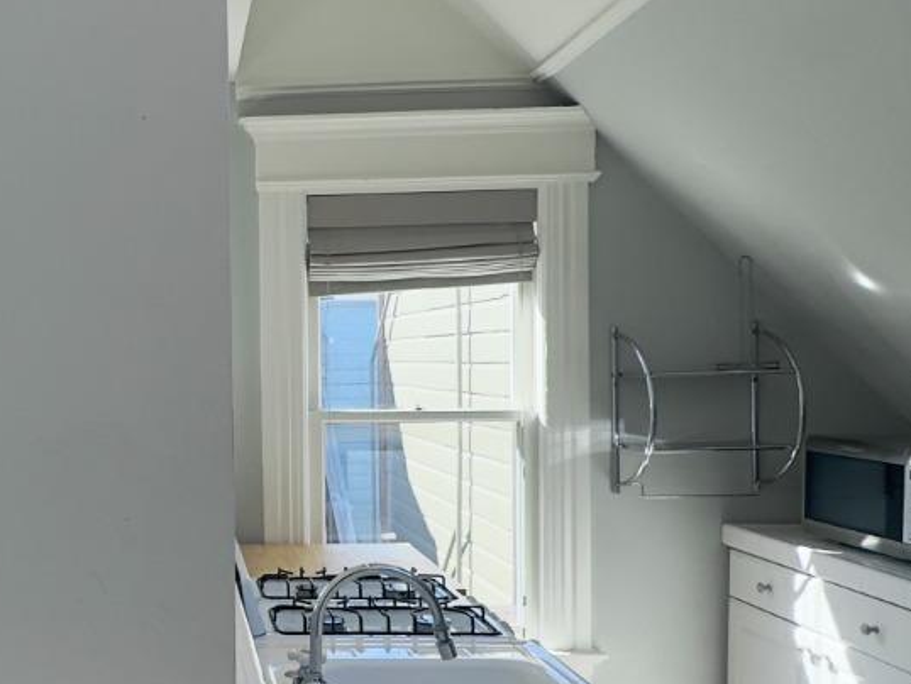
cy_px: 395
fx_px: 1027
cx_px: 80
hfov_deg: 43.4
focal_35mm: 39
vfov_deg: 36.8
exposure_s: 1/217
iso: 40
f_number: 2.2
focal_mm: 2.22
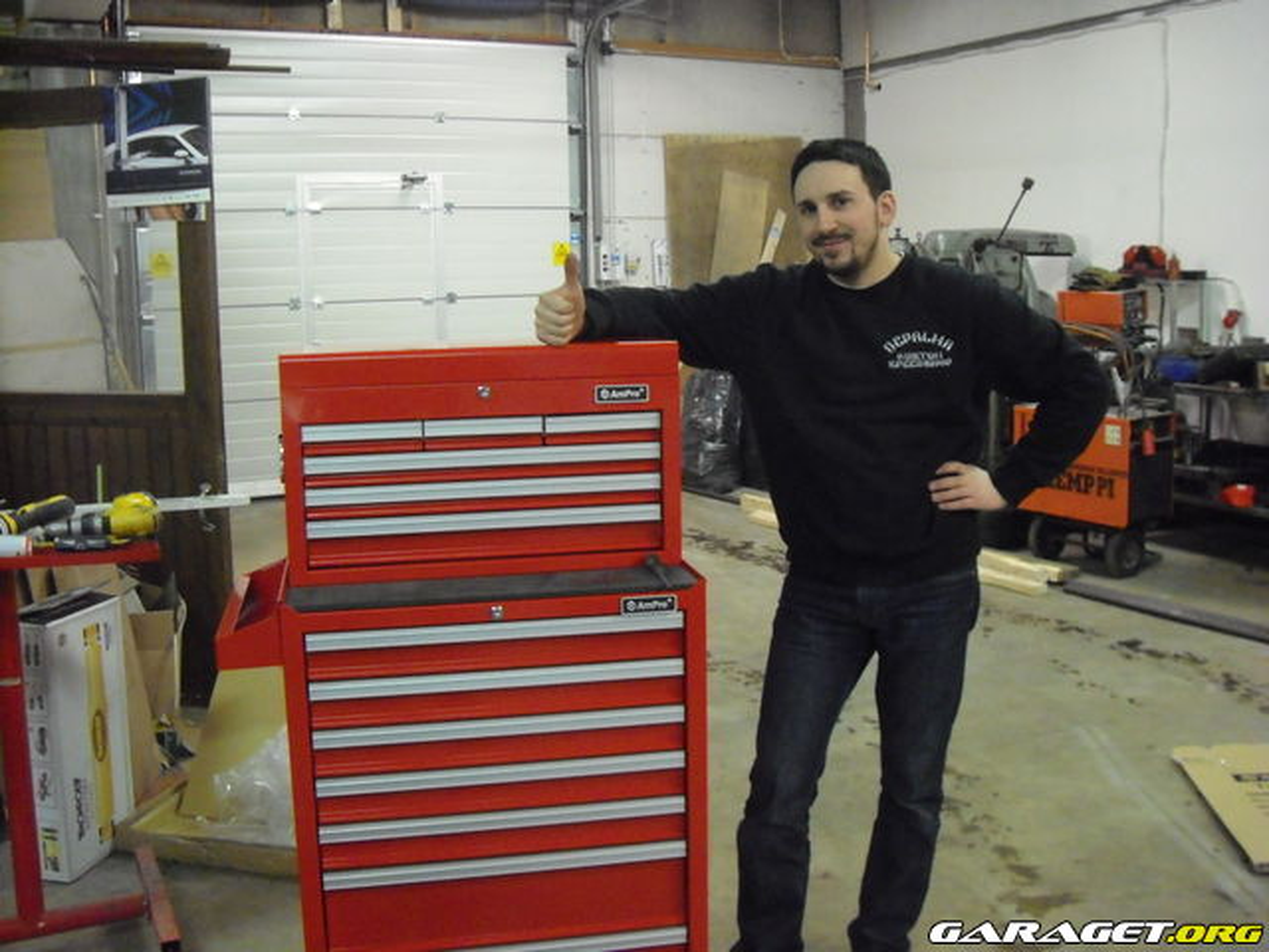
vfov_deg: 38.7
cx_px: 634
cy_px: 476
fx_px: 1356
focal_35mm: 37
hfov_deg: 50.1
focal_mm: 6.2
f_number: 2.7
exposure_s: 1/30
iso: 800
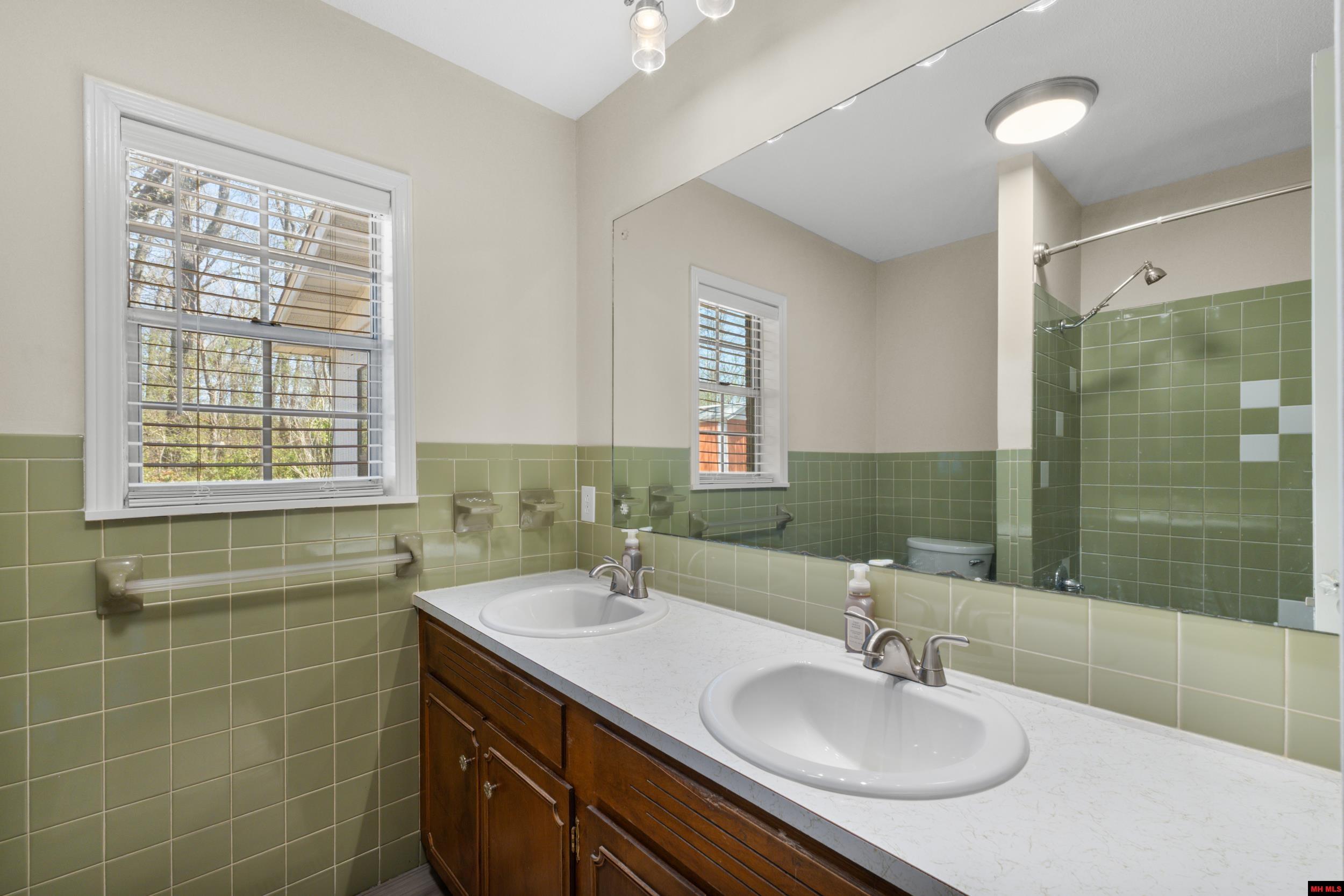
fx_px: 560
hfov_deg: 100.4
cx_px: 672
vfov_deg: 77.3
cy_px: 448
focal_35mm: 15
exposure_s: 1/80
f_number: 9
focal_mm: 10
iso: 200
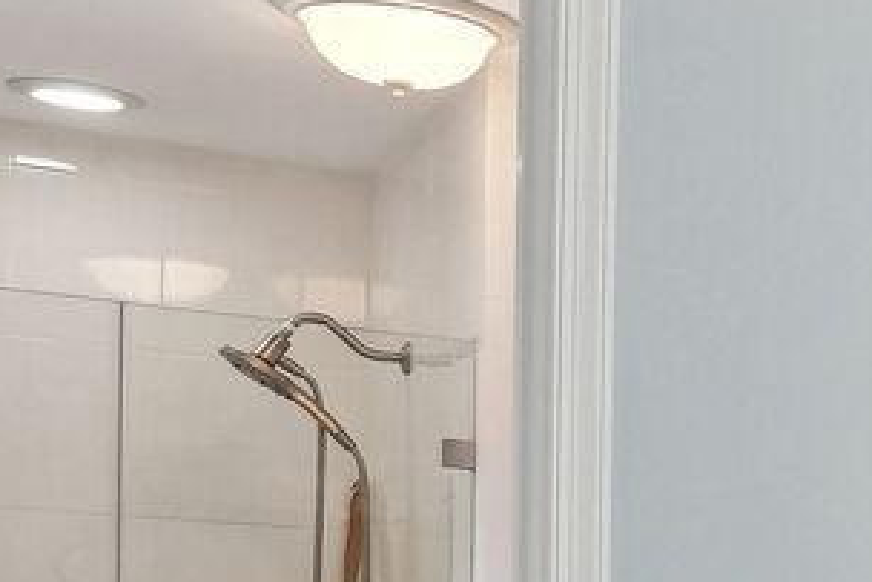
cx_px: 2016
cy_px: 751
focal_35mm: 91
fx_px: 2205
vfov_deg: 14.4
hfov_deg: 15.0
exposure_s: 1/50
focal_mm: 16
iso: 640
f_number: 9
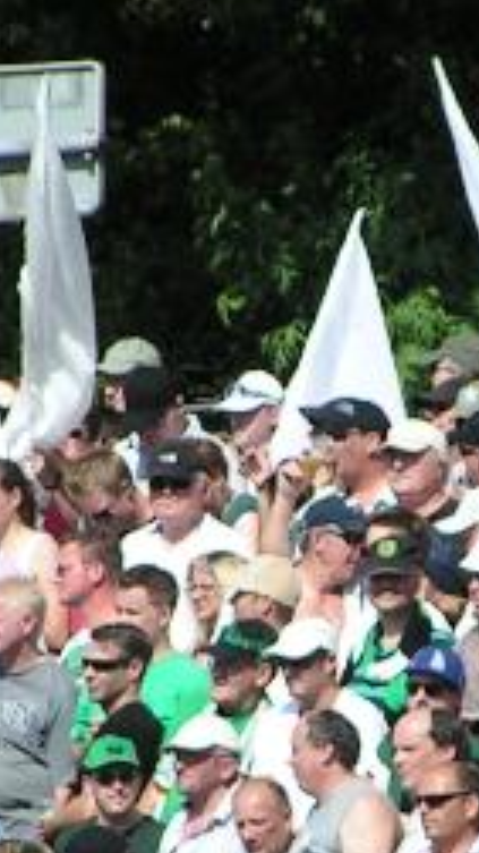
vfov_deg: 2.3
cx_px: 425
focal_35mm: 941
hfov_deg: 1.3
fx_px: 21269
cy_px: 527
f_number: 5
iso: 50
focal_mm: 41.4
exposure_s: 1/640
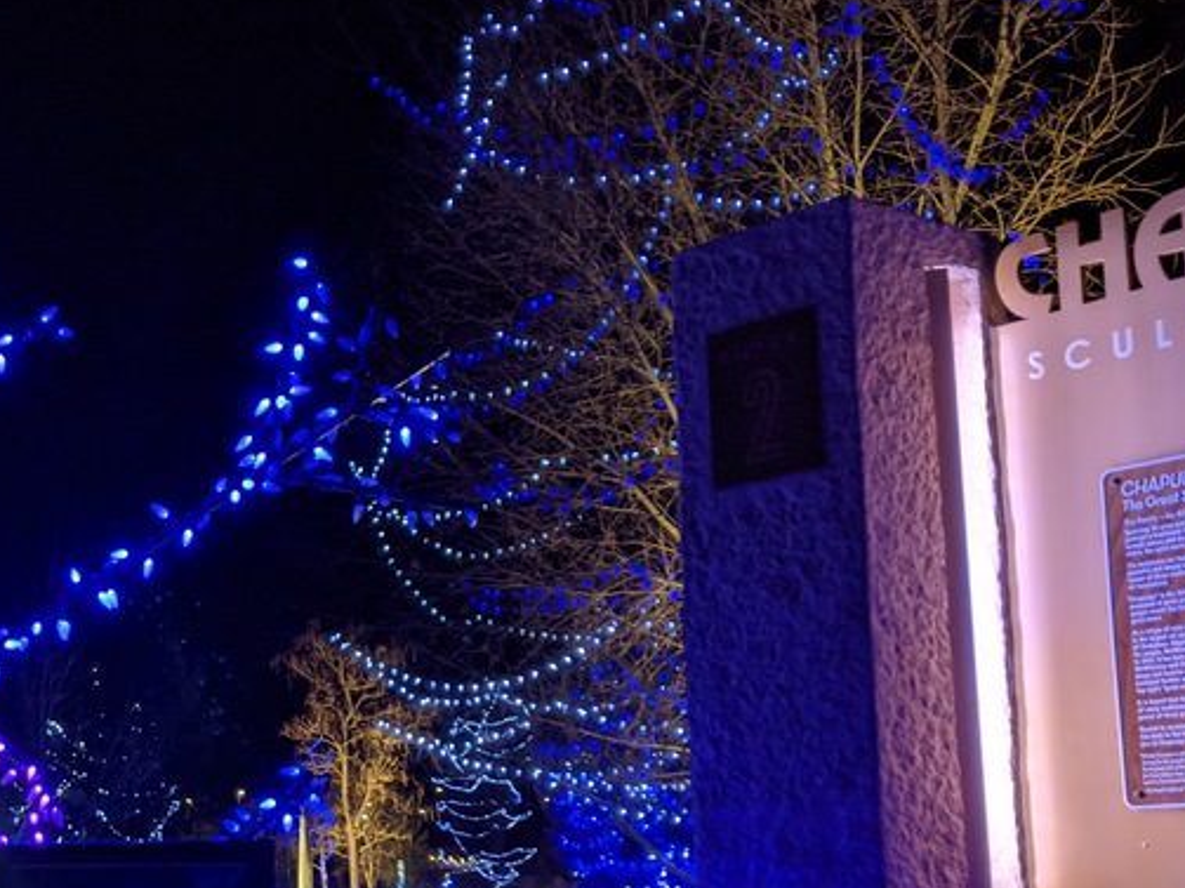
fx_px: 1882
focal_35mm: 55
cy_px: 700
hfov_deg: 33.2
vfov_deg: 26.1
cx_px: 125
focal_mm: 4.44
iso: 90
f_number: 1.8
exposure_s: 1/24
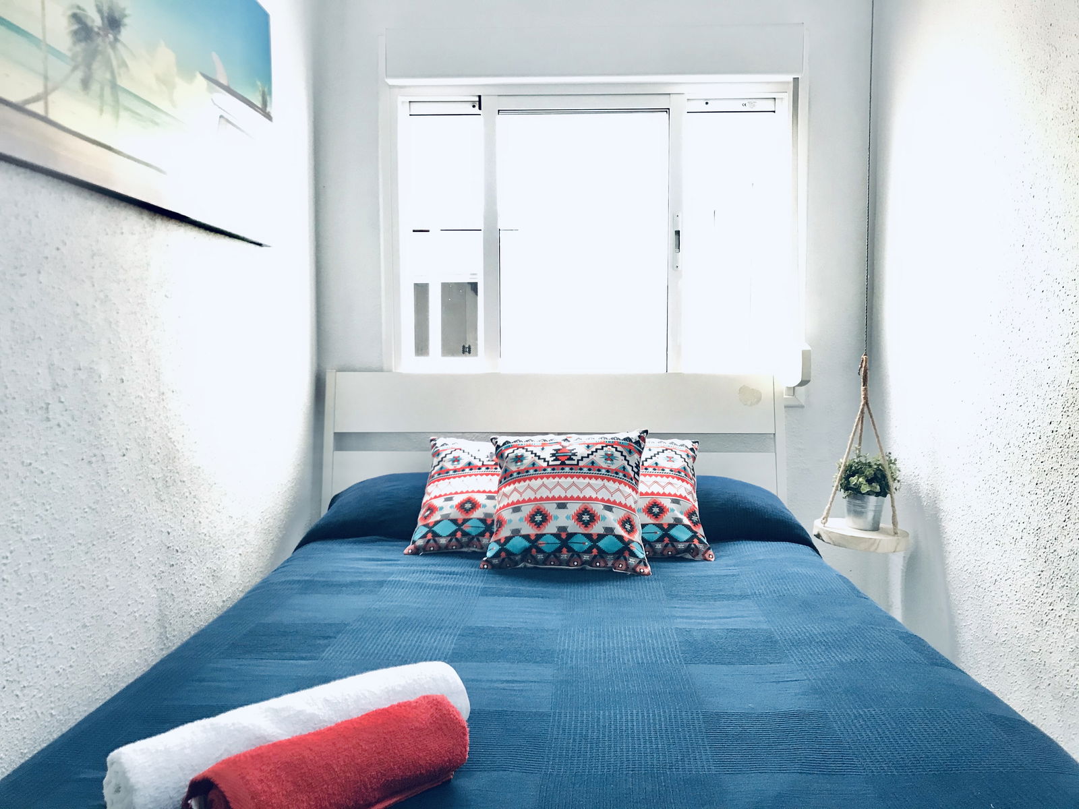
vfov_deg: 49.7
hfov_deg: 63.4
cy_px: 404
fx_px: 873
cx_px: 540
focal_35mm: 28
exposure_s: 1/25
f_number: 1.8
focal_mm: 3.99
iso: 32
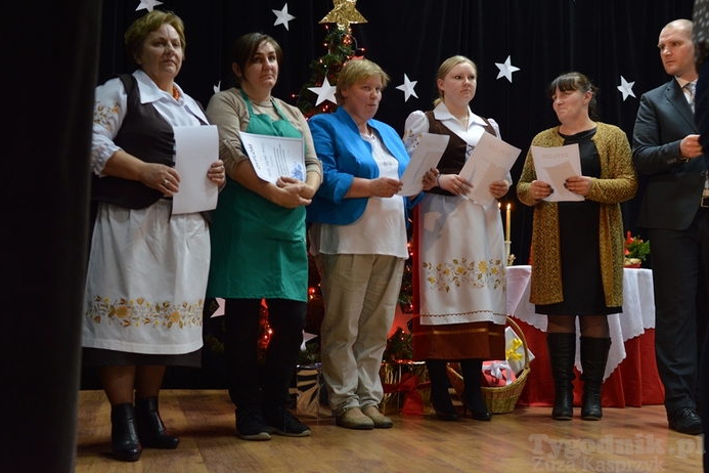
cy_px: 241
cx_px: 350
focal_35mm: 43
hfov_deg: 45.4
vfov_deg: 31.2
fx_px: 847
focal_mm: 28
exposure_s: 1/50
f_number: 3.2
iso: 400
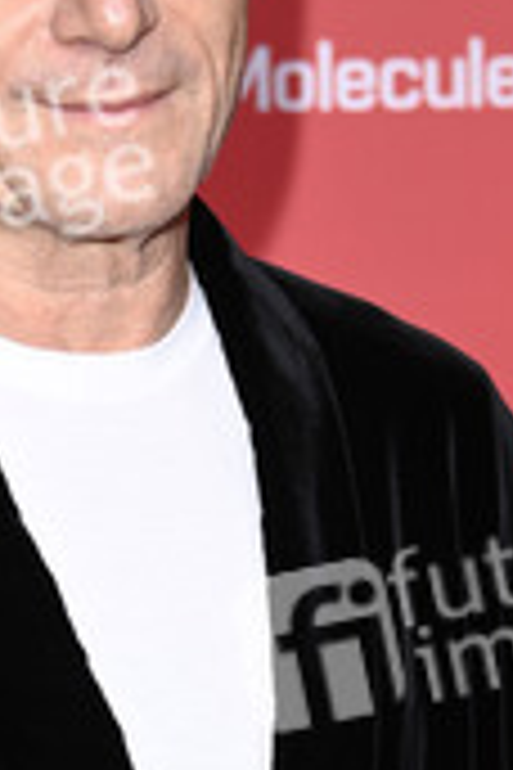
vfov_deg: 8.8
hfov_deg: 5.9
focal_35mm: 234
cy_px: 401
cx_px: 54
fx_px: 5001
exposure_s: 1/250
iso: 800
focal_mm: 100
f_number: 5.6
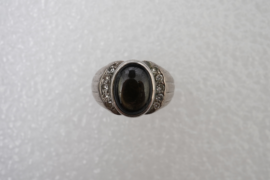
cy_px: 90
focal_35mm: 45
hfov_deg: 43.6
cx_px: 135
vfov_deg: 29.9
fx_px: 337
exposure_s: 1/100
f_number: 18
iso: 500
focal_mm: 30
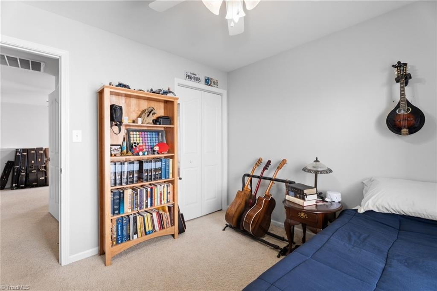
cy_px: 146
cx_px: 218
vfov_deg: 73.7
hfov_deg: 96.8
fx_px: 194
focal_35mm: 16
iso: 320
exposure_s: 1/4
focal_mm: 16
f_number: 8
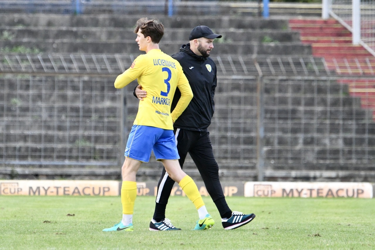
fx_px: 3749
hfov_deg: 5.7
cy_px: 125
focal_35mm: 360
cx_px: 188
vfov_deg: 3.8
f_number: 5.6
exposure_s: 1/1600
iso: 8000
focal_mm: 360
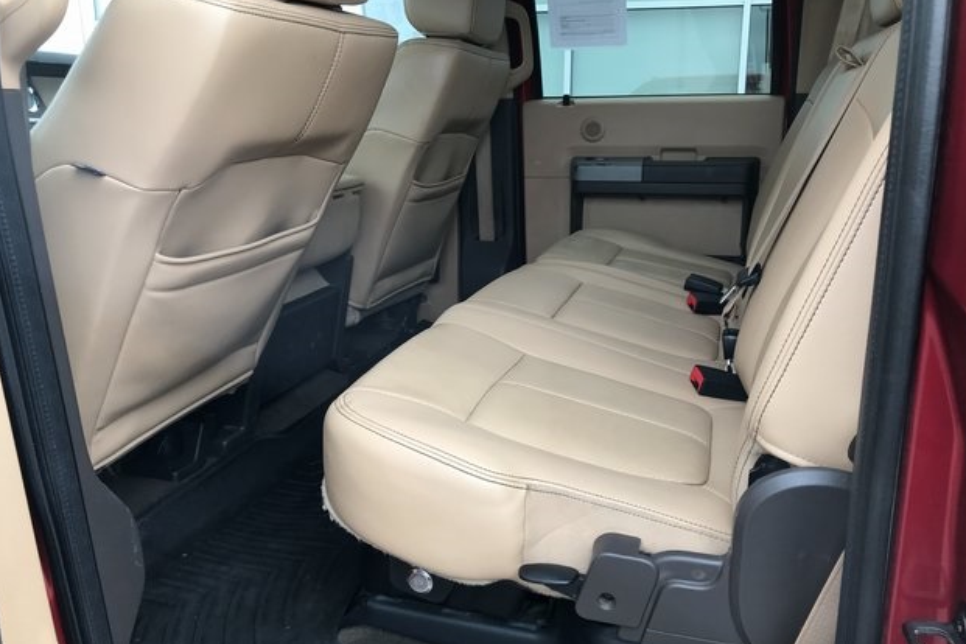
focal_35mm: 30
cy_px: 305
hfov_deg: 61.9
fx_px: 805
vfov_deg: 43.6
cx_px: 492
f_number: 1.8
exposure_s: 1/60
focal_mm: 3.99
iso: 32
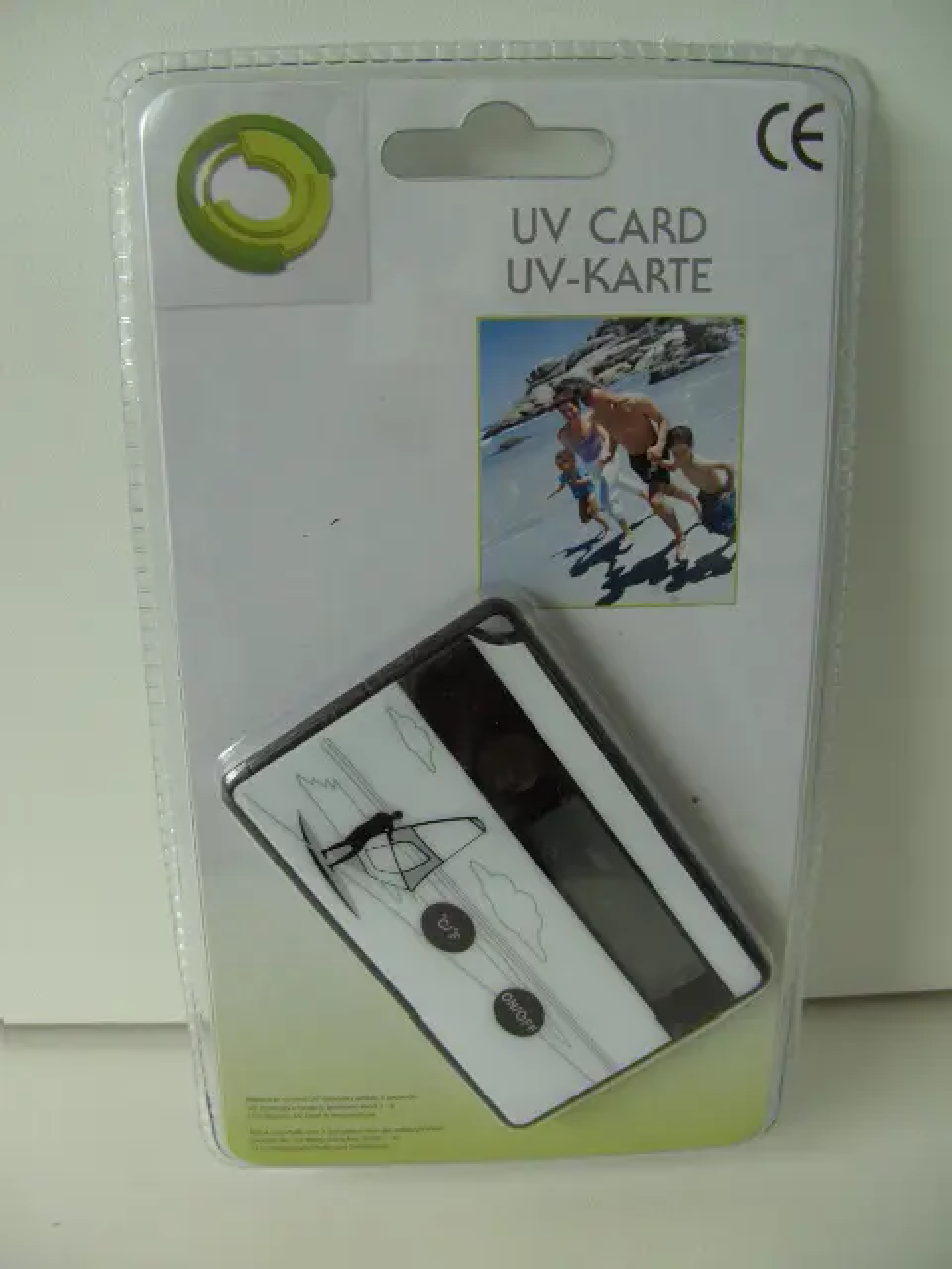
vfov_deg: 50.1
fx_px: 1357
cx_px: 476
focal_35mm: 37
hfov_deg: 38.7
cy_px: 634
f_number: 2.8
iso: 100
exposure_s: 1/43
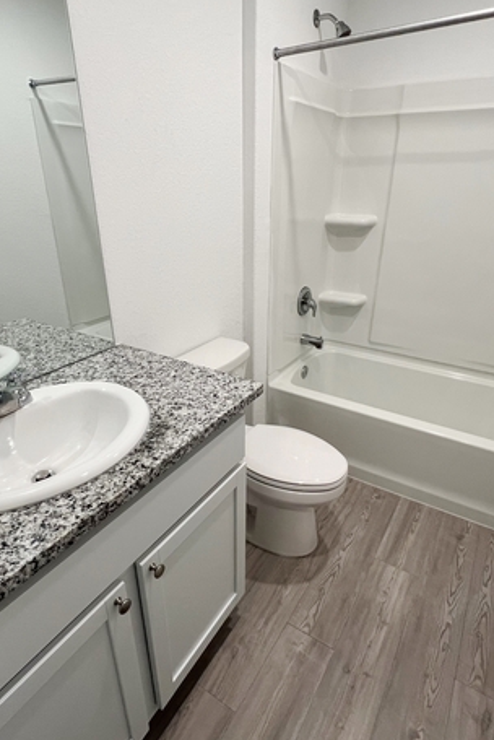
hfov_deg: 64.6
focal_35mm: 19
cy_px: 376
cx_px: 250
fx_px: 390
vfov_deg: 86.9
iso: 125
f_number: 1.8
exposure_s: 1/120
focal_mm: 1.57
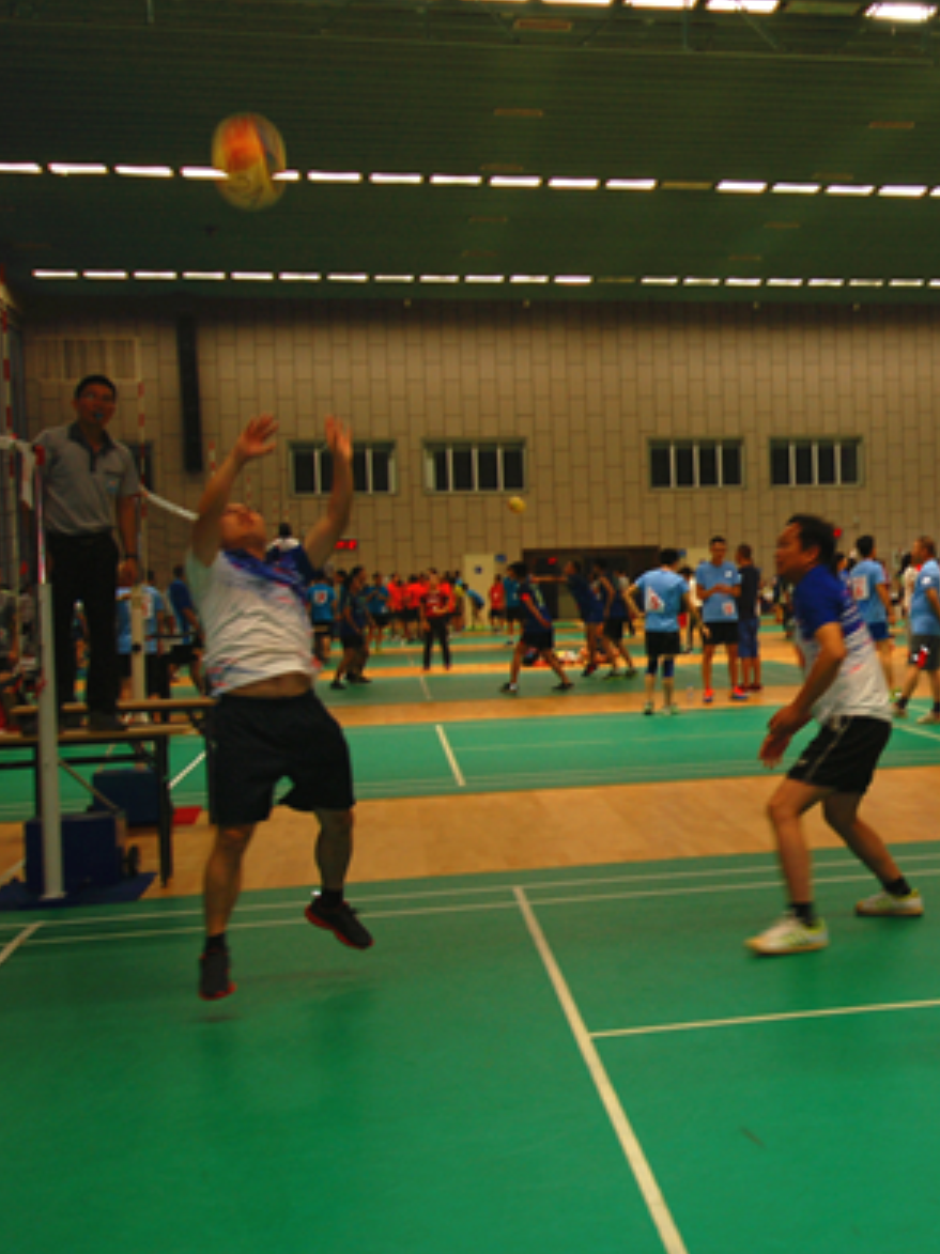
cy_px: 622
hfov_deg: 26.4
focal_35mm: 53
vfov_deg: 36.2
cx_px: 889
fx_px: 1920
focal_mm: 24
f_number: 4
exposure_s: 1/60
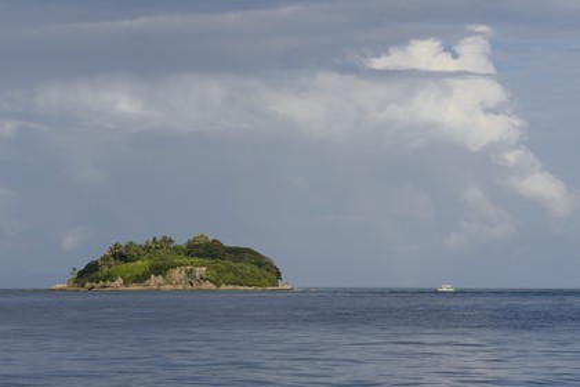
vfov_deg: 11.2
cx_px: 290
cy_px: 194
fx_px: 1965
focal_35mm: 122
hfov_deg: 16.8
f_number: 11
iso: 100
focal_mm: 122
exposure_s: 1/250
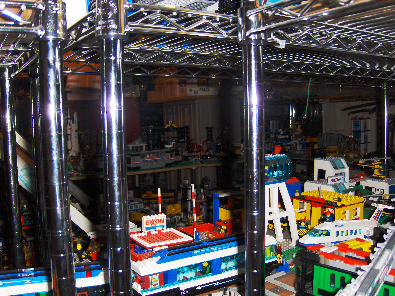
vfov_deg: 40.7
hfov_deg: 52.6
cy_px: 148
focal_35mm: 35
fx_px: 399
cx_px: 198
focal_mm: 7.5
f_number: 2.8
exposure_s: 1/60
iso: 100
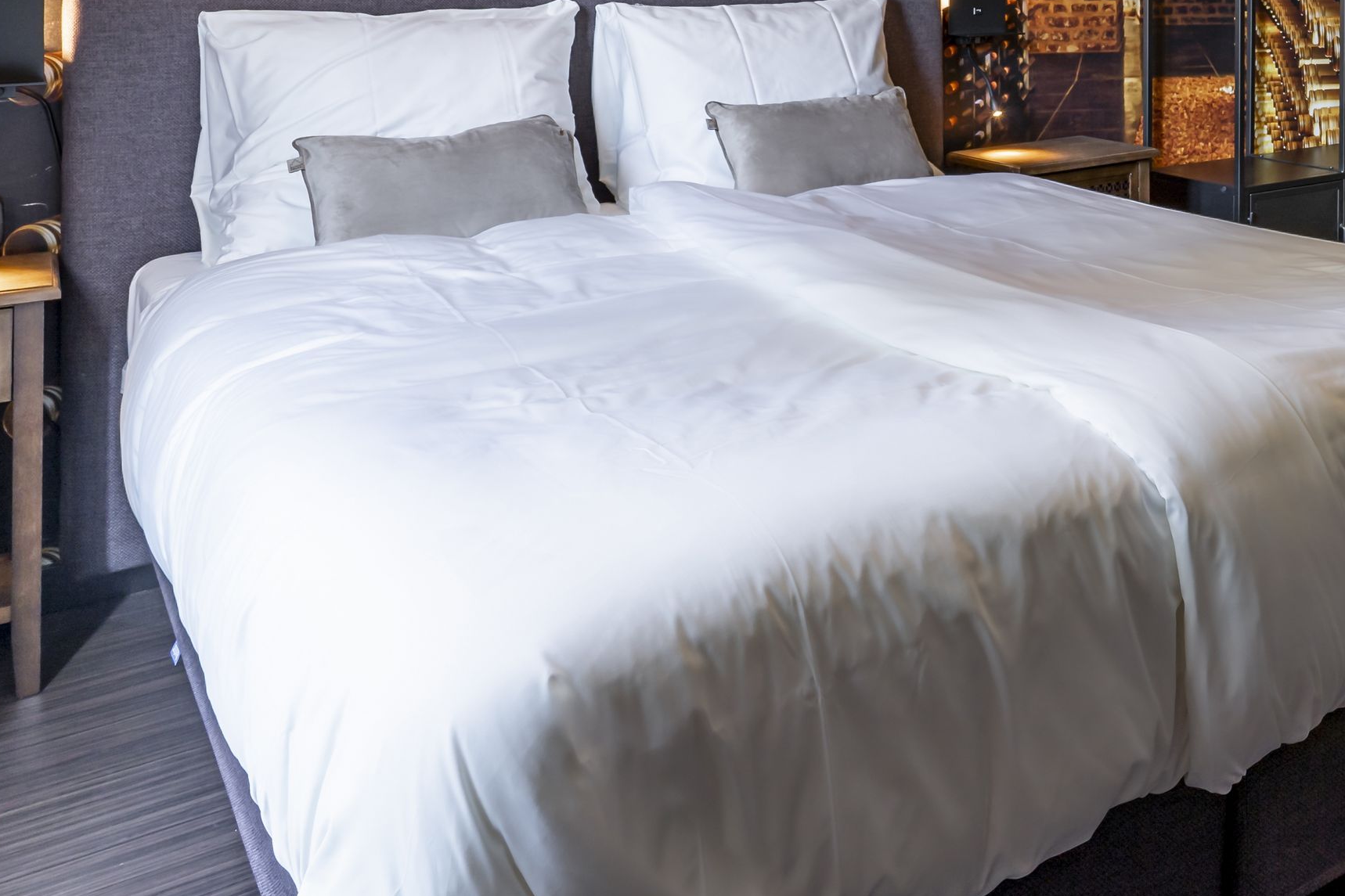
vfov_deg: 31.5
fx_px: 1419
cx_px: 1108
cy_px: -65
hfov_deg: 47.5
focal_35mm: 38
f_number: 9
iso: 100
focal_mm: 17
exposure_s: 1/2.5
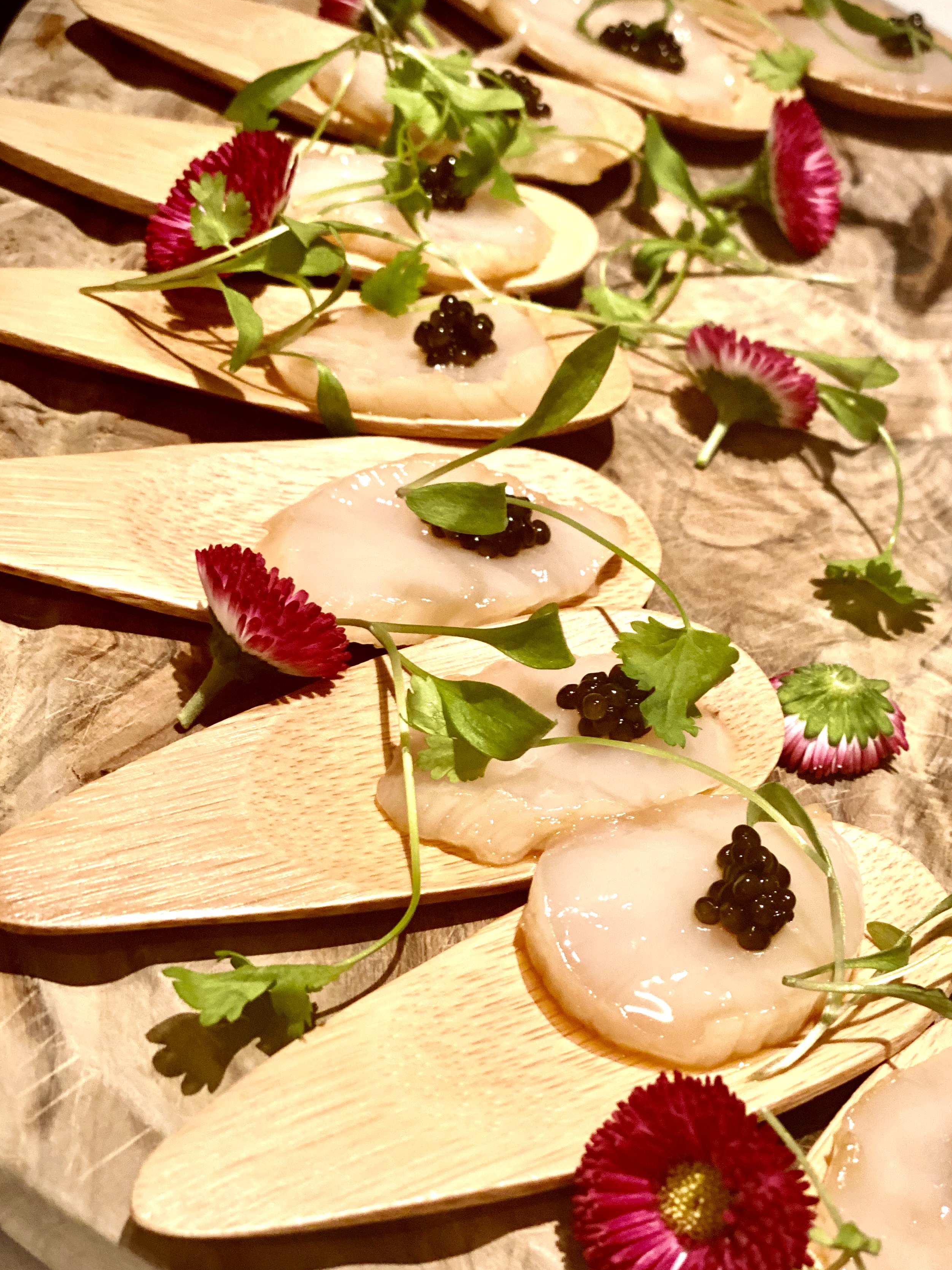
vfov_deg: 30.7
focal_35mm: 63
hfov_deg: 23.3
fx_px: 2310
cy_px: 704
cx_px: 564
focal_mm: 6
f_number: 2
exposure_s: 1/33
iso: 125
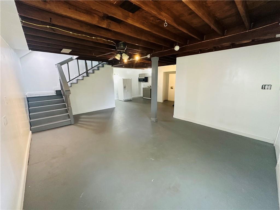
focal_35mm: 14
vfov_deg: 85.7
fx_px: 113
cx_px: 140
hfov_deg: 102.1
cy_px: 105
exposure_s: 1/60
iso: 320
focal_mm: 2.22
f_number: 2.2
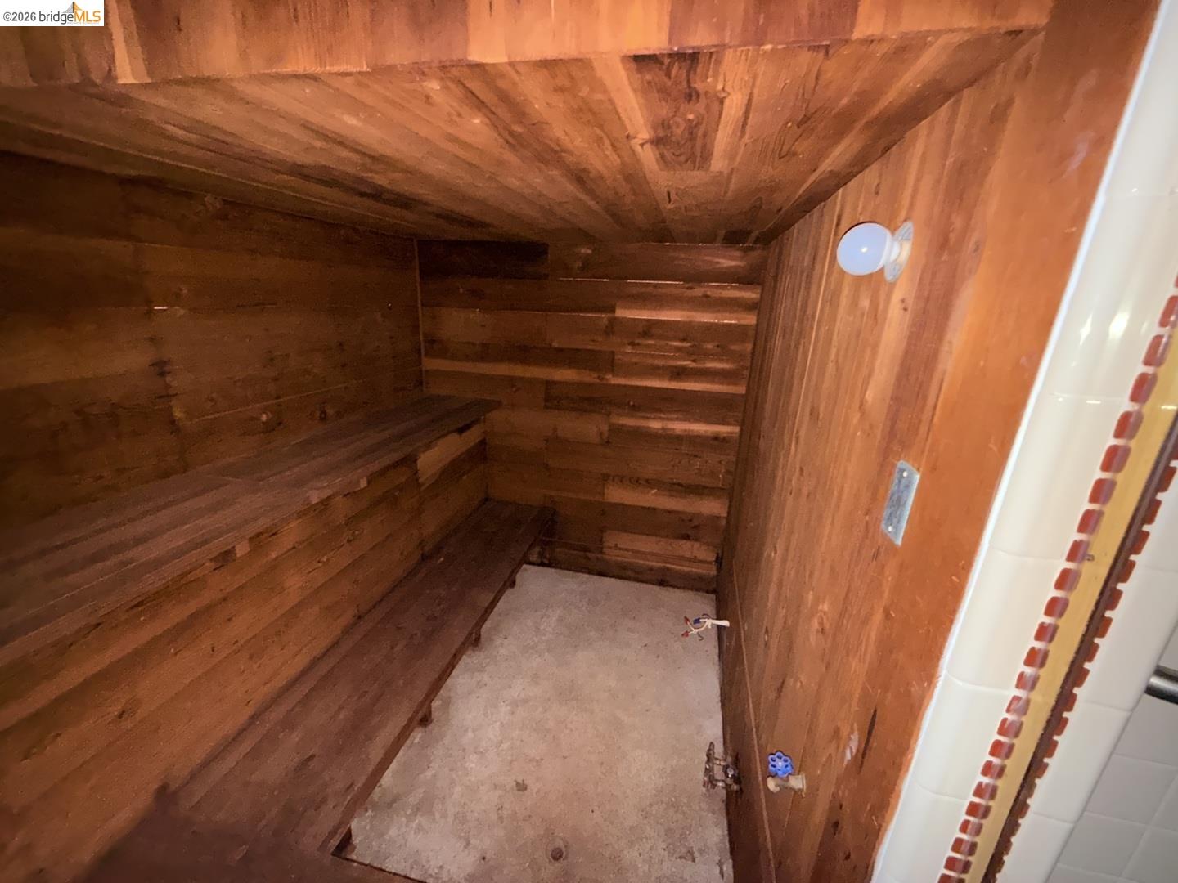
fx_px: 476
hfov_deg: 102.1
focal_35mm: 14
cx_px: 589
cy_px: 442
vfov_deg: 85.7
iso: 1000
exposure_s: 1/16
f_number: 2.2
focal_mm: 2.22
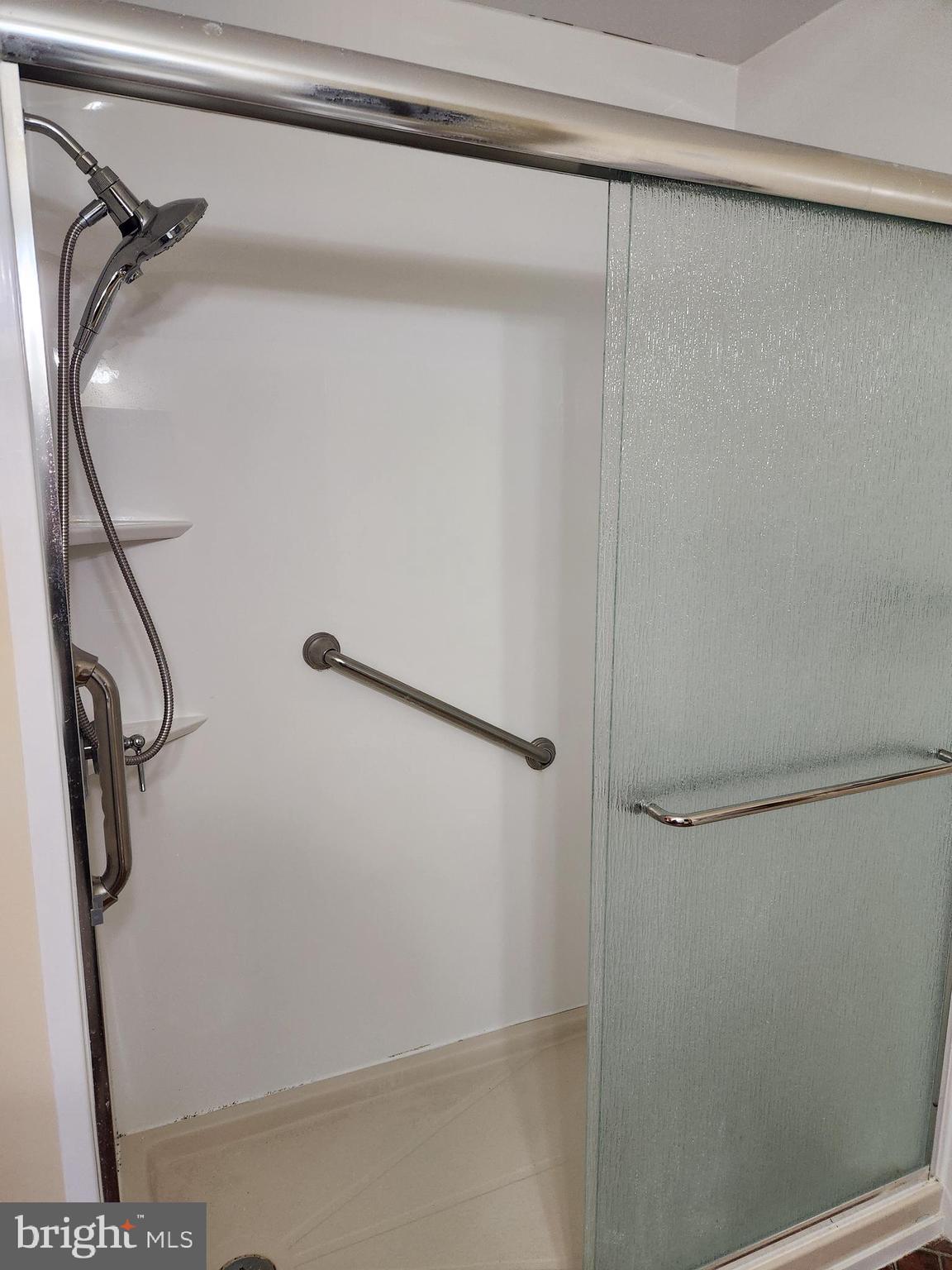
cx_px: 476
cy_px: 635
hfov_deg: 58.9
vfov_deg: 73.9
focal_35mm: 23
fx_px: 843
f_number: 1.8
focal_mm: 5.4
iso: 500
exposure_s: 1/120
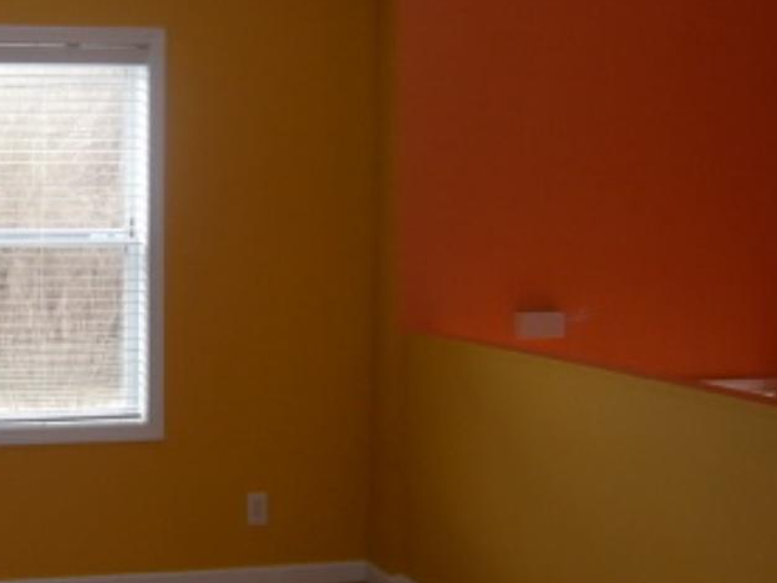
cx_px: 68
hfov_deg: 30.7
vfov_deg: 24.4
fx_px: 1347
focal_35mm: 60
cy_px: 270
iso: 125
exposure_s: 1/30
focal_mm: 4.7
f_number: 2.8
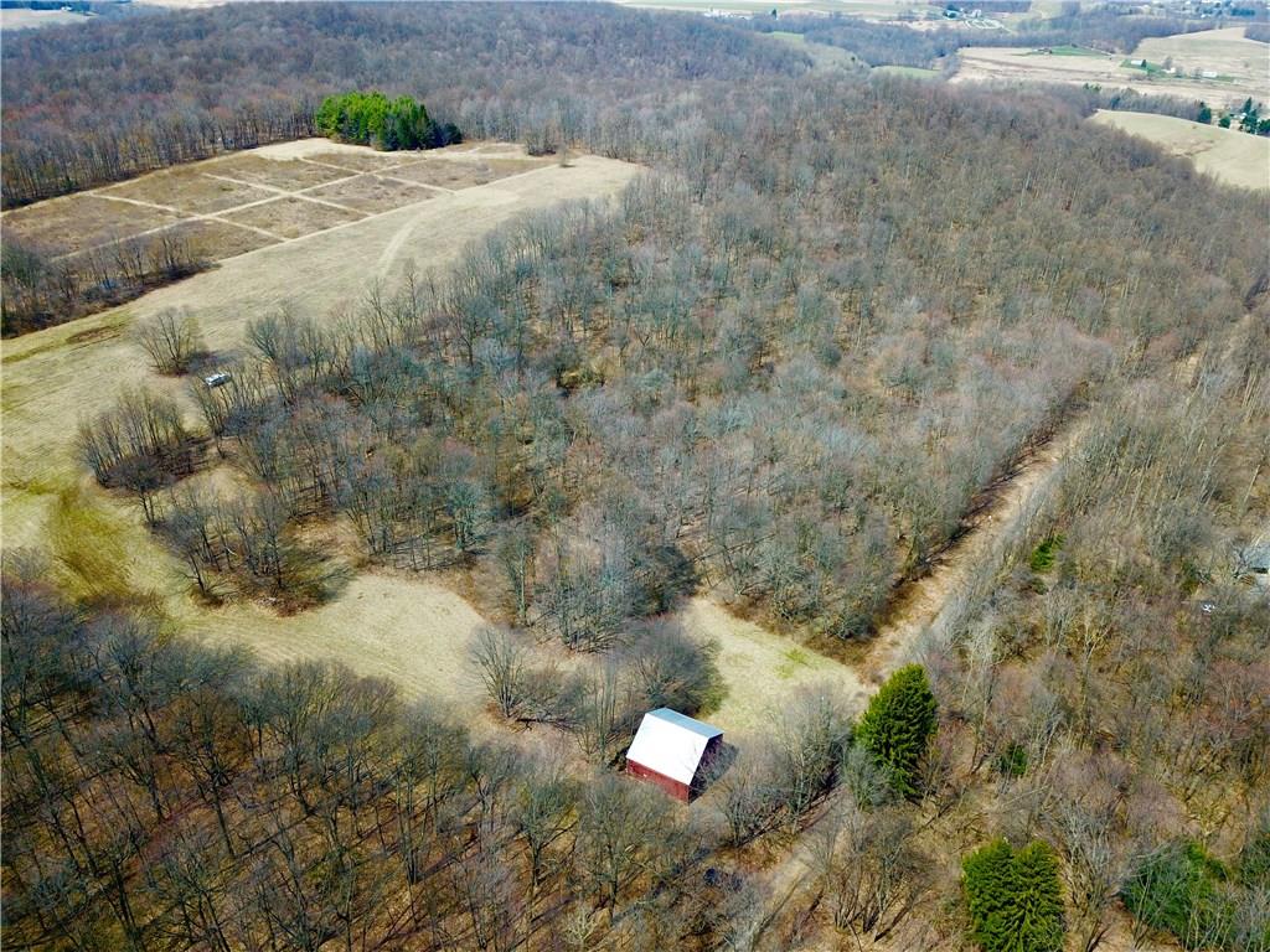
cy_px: 476
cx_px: 635
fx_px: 954
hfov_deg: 67.3
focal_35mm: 26
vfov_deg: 53.1
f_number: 2.2
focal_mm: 4.73
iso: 100
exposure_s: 1/863
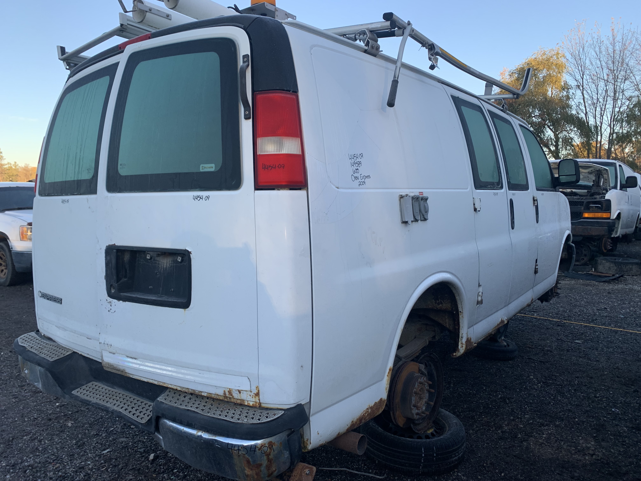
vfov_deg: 53.1
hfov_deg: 67.3
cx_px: 320
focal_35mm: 26
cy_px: 240
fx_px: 481
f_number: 1.8
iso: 25
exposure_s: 1/238
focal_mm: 4.25
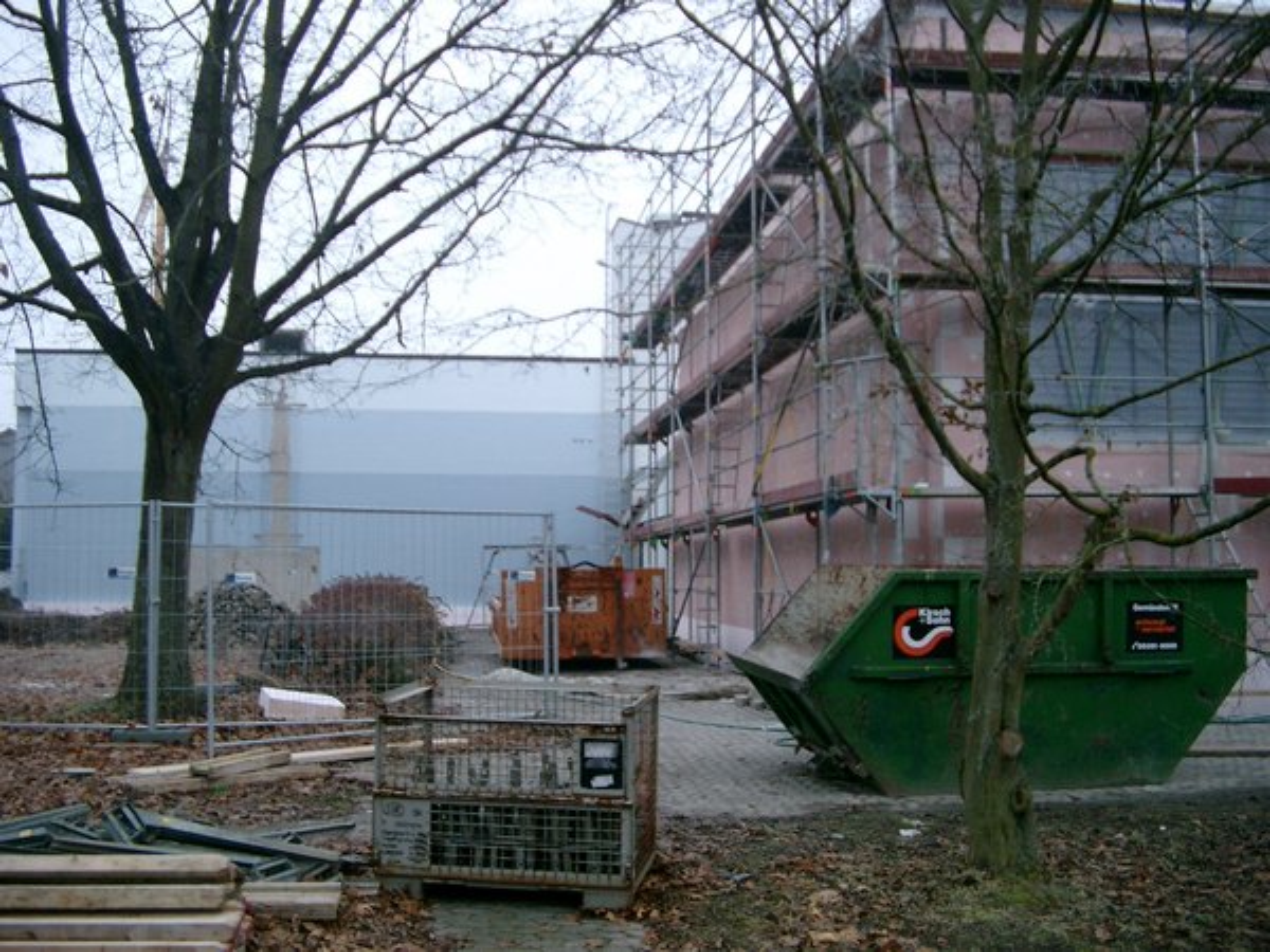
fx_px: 1357
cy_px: 476
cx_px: 635
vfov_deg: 38.7
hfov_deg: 50.1
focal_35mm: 37
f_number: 2.6
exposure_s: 1/160
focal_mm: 7.6
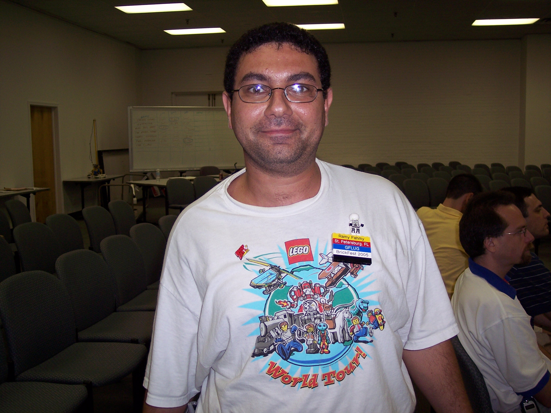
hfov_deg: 47.9
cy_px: 206
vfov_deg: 36.8
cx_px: 276
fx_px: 621
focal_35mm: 39
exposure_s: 1/60
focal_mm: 8
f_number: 2.8
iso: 100
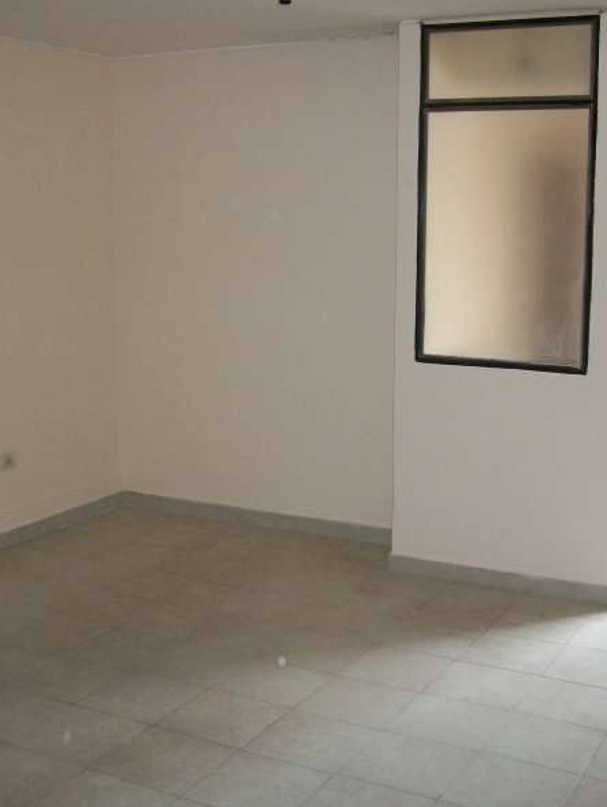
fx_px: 1004
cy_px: 404
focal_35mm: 43
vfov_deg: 43.8
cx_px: 327
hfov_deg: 33.6
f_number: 2.9
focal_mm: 5.7
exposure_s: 1/60
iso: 160
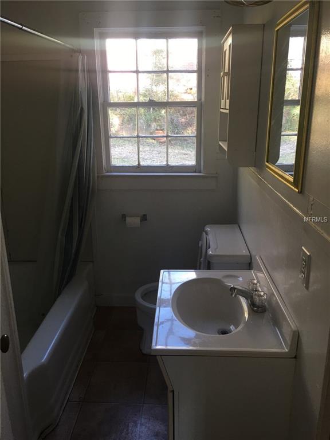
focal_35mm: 29
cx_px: 165
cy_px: 220
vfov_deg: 61.7
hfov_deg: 48.2
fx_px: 369
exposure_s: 1/30
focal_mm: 4.15
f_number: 2.2
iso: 32
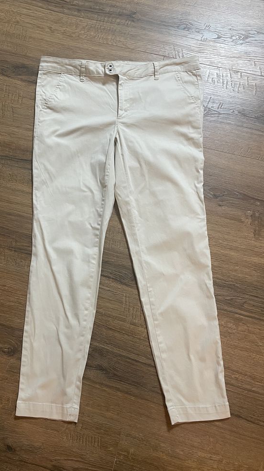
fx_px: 361
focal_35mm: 29
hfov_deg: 39.9
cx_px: 102
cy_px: 240
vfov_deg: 66.1
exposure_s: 1/50
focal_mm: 4.2
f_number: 1.6
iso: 200
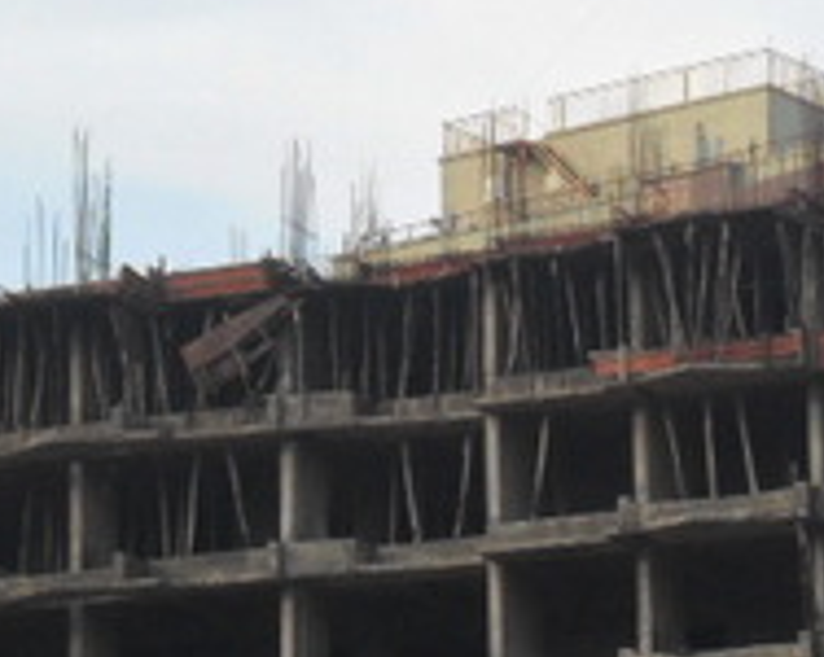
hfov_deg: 9.1
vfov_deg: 7.3
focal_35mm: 211
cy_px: 405
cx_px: 815
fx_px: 5140
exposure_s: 1/180
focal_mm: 9.3
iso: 100
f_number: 5
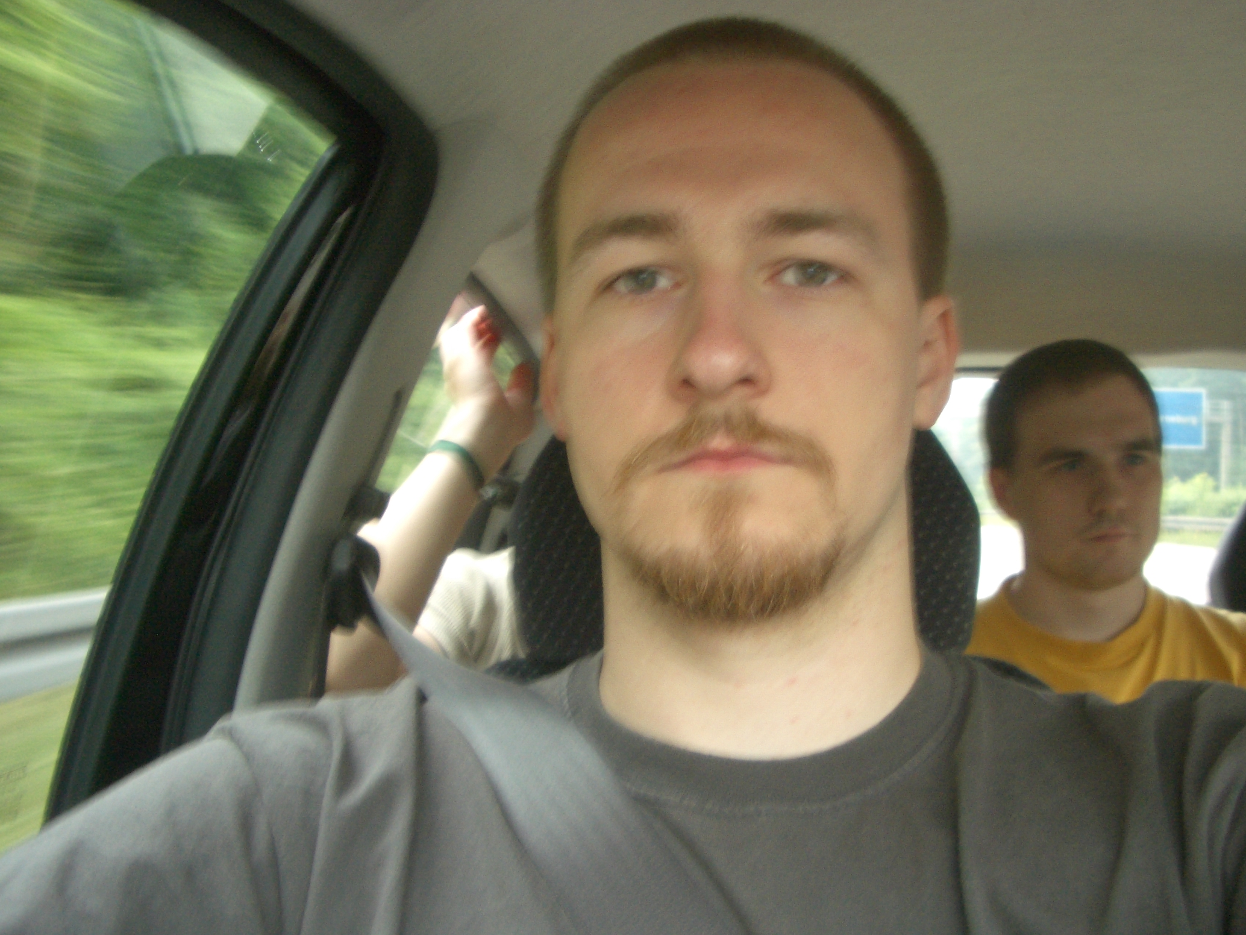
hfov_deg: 47.8
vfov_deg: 36.8
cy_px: 514
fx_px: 1404
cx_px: 693
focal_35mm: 39
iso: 100
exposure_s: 1/20
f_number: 2.6
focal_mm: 5.8
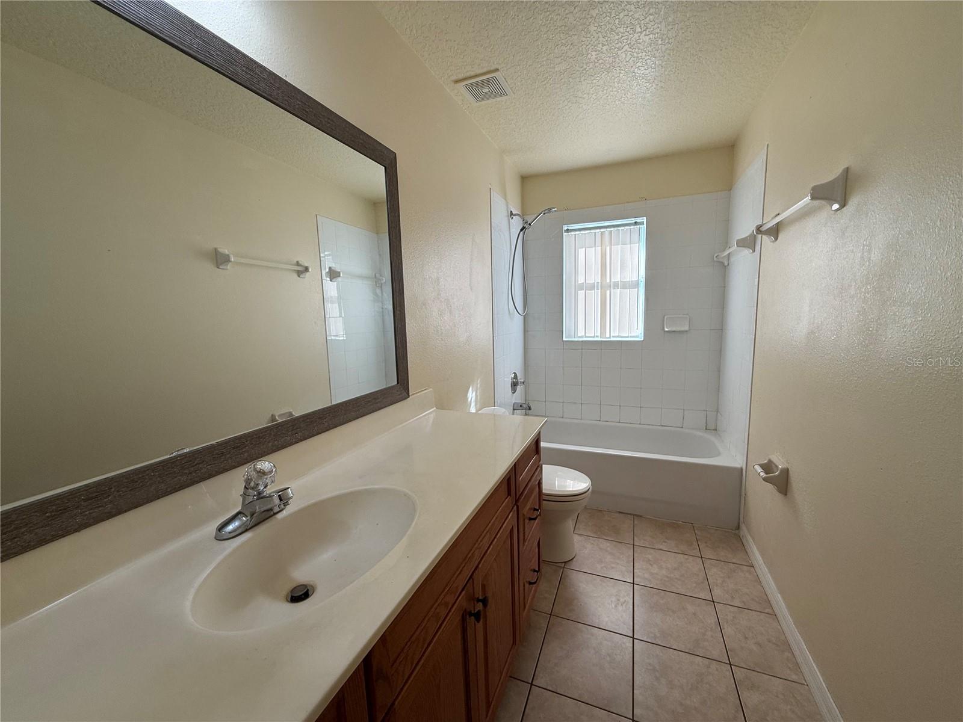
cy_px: 361
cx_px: 482
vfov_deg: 85.7
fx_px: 389
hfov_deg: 102.1
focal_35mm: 14
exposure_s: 1/120
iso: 64
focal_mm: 2.22
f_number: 2.2
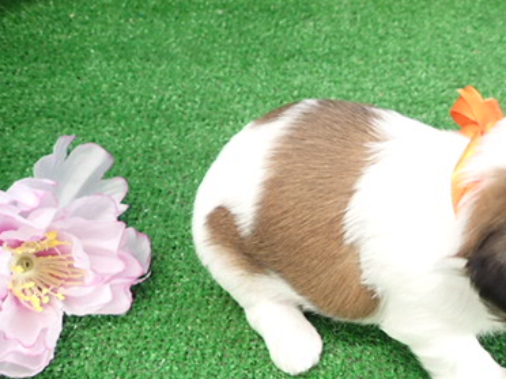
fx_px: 629
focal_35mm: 43
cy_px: 273
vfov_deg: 33.1
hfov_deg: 41.7
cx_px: 414
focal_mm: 4.5
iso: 400
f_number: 2
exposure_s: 1/50
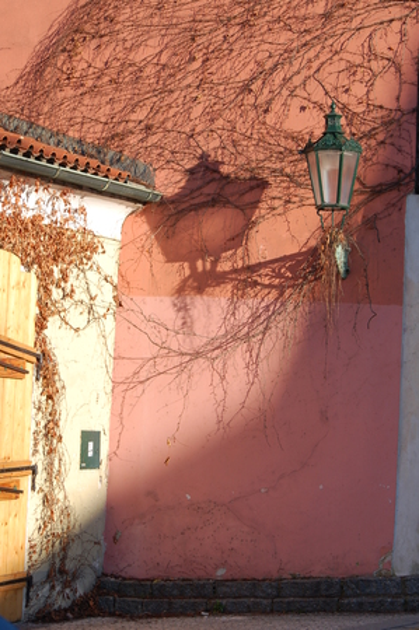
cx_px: 210
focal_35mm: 105
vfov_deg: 19.5
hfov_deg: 13.0
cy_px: 315
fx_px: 1837
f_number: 5.6
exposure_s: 1/500
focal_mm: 70
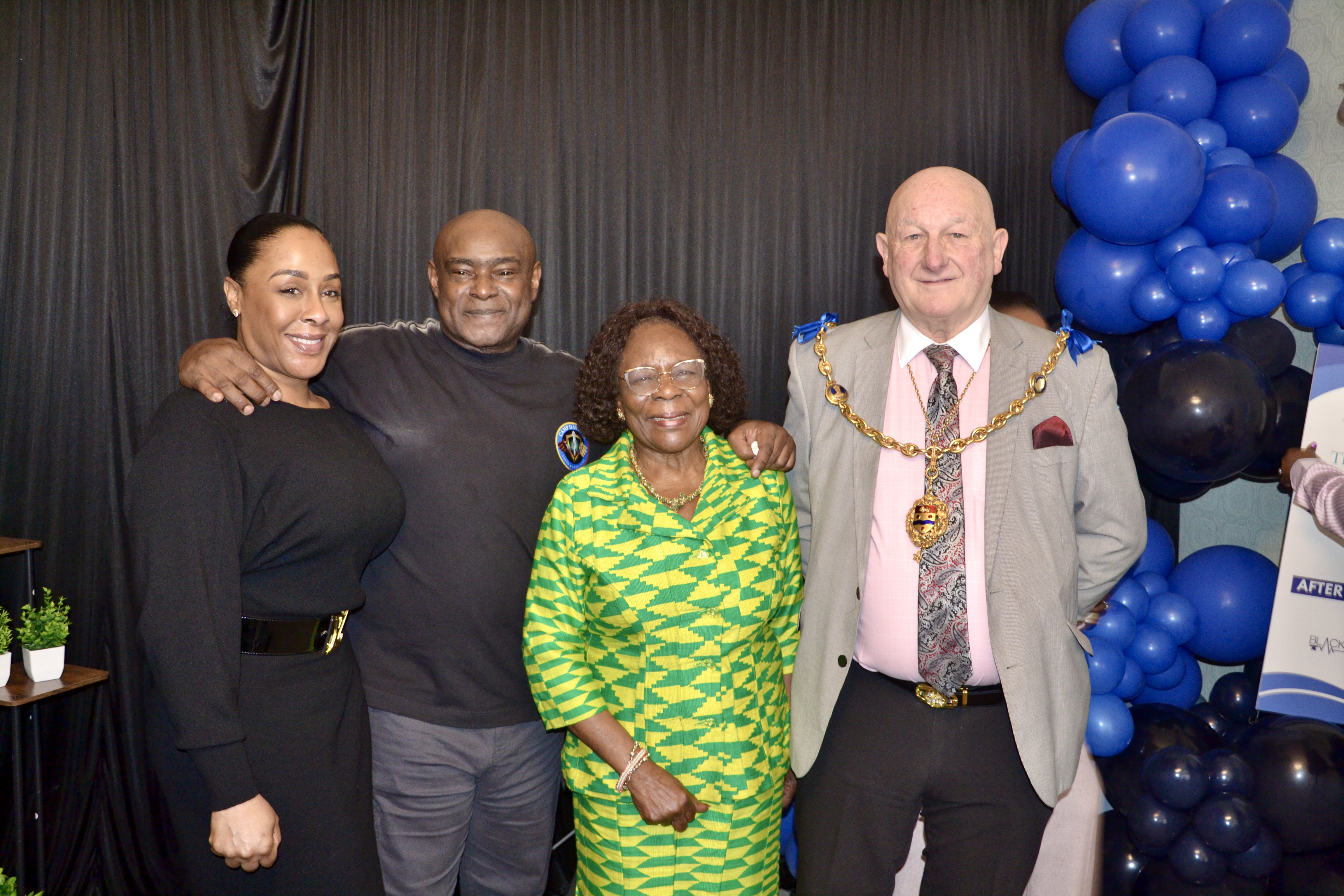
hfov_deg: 57.2
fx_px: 1232
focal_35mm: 33
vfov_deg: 40.0
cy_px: 448
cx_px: 672
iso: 800
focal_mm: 22
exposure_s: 1/30
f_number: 3.8
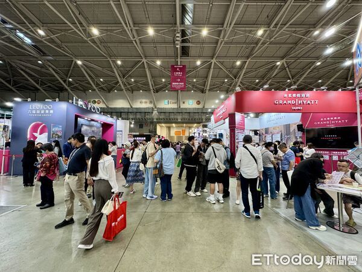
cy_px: 136
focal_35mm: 14
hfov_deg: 102.1
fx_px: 146
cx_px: 181
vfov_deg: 85.7
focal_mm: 2.22
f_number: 2.2
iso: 160
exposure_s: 1/120
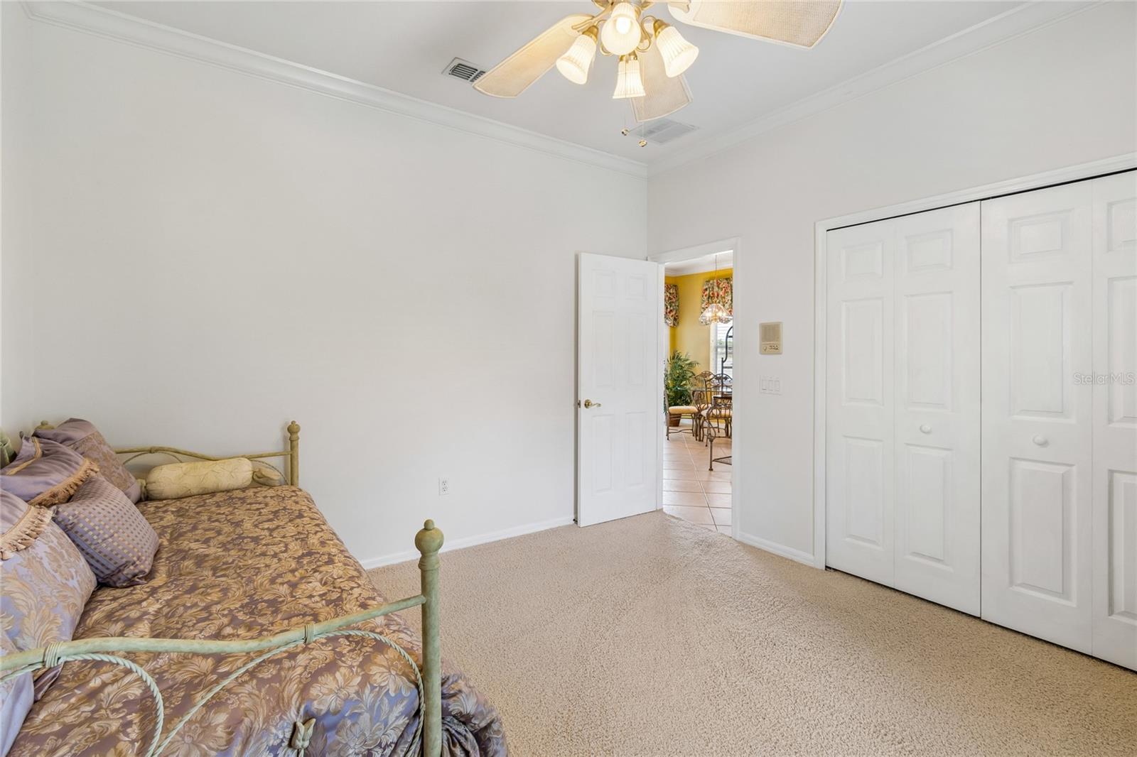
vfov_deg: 77.3
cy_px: 378
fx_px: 474
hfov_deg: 100.4
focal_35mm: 15
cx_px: 568
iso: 100
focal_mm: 10
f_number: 7.1
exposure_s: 1/10
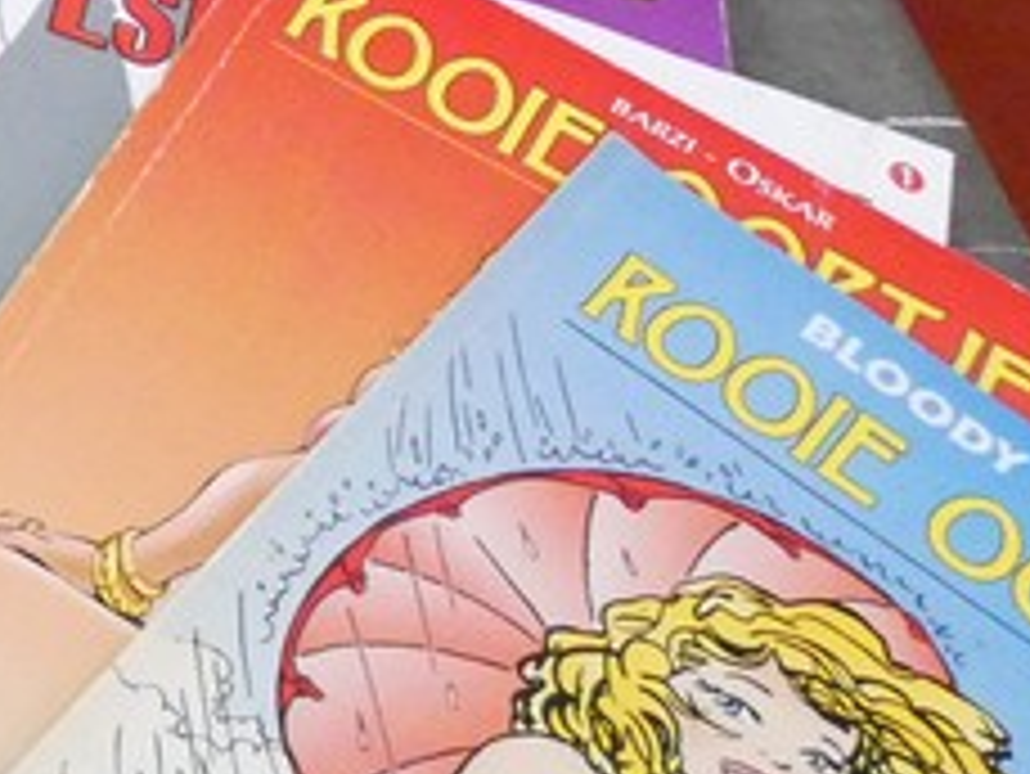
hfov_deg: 14.3
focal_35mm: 114
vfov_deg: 12.9
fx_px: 3394
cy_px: 104
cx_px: -1039
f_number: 3.3
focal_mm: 4.3
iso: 1000
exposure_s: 1/125
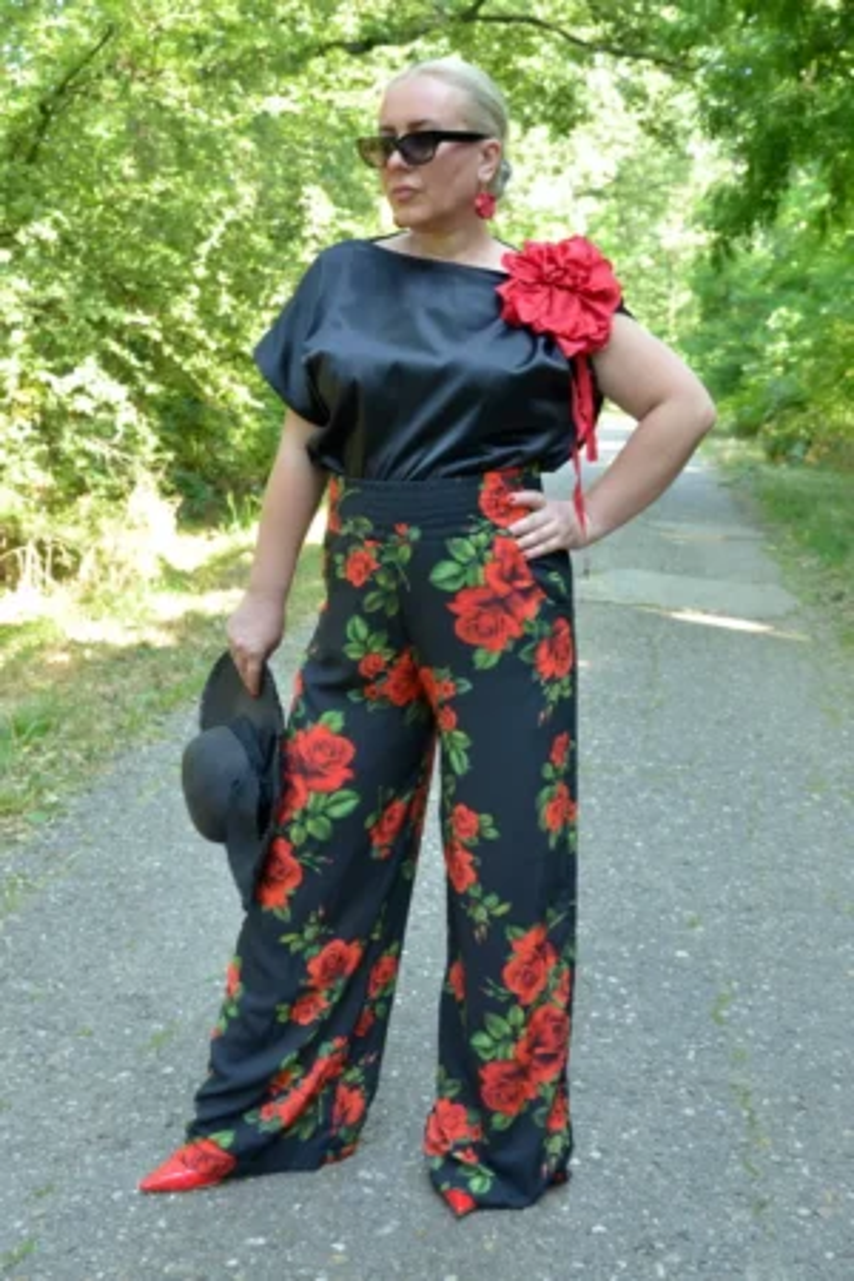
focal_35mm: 33
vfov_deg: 57.2
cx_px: 427
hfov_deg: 40.0
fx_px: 1174
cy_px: 640
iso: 640
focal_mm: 22
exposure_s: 1/80
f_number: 5
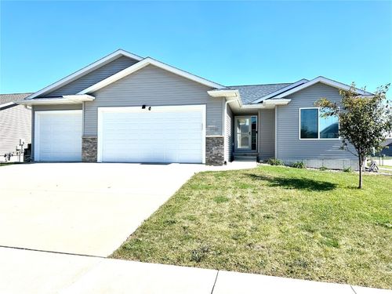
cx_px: 196
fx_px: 272
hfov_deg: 71.6
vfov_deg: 56.8
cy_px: 147
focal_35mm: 24
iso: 80
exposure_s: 1/4762
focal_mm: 6.86
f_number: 1.78
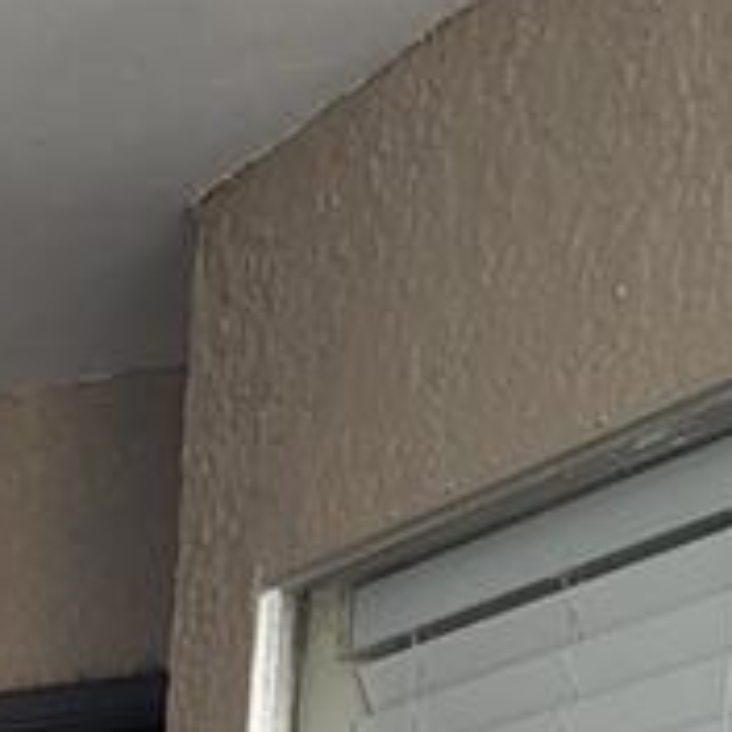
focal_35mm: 157
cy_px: 2408
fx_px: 3756
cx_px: -645
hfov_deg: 10.4
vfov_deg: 8.6
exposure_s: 1/120
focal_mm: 5.4
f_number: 1.8
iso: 100
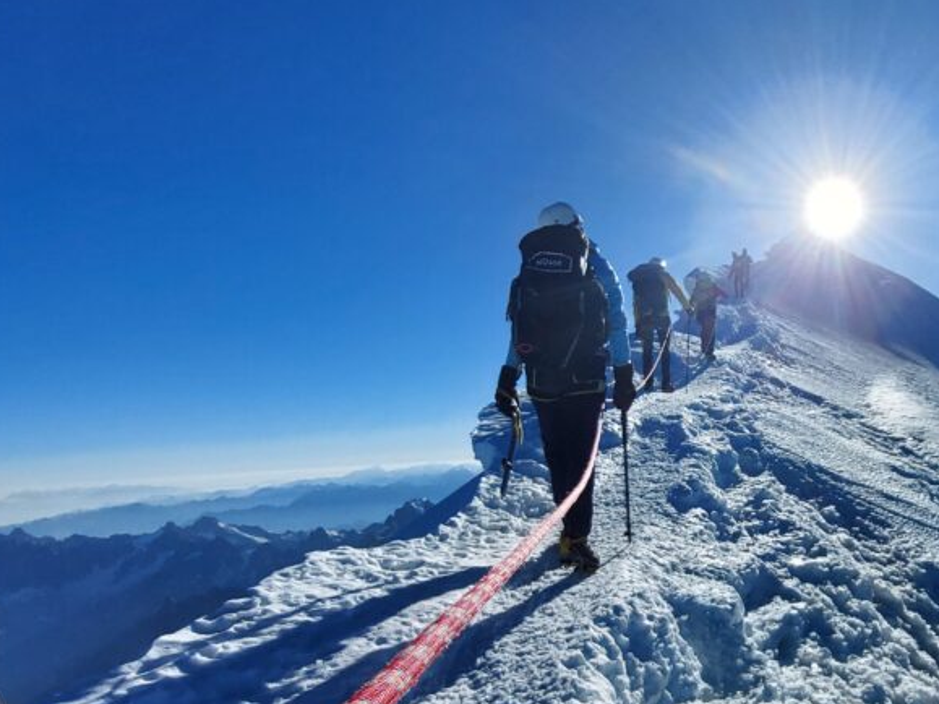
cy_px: 431
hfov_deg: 67.8
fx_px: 624
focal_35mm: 23
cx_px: 735
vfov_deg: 58.3
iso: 50
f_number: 2.2
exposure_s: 1/3746
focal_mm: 1.74
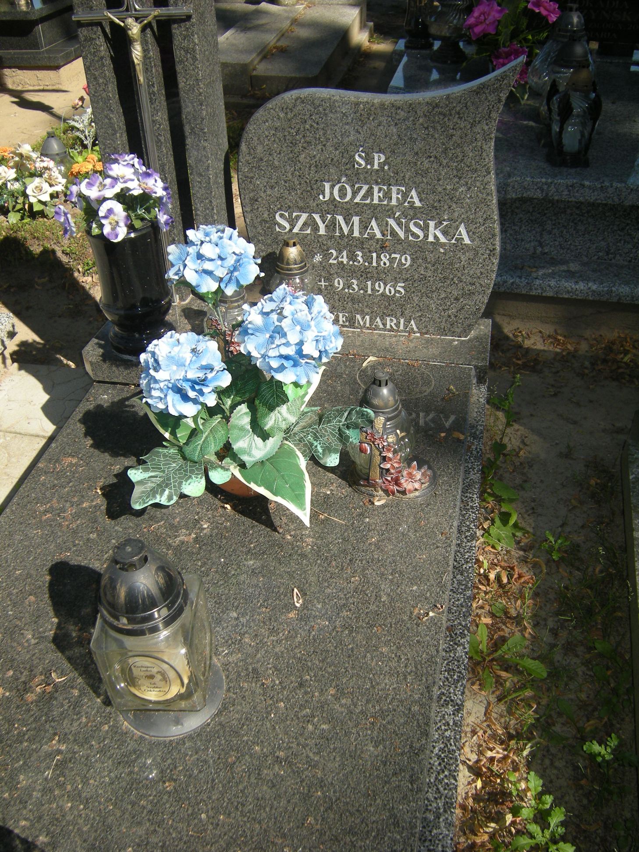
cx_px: 320
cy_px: 426
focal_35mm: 31
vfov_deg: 58.4
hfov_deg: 45.4
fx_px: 763
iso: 91
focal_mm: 5.3
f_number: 5.8
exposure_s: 1/198
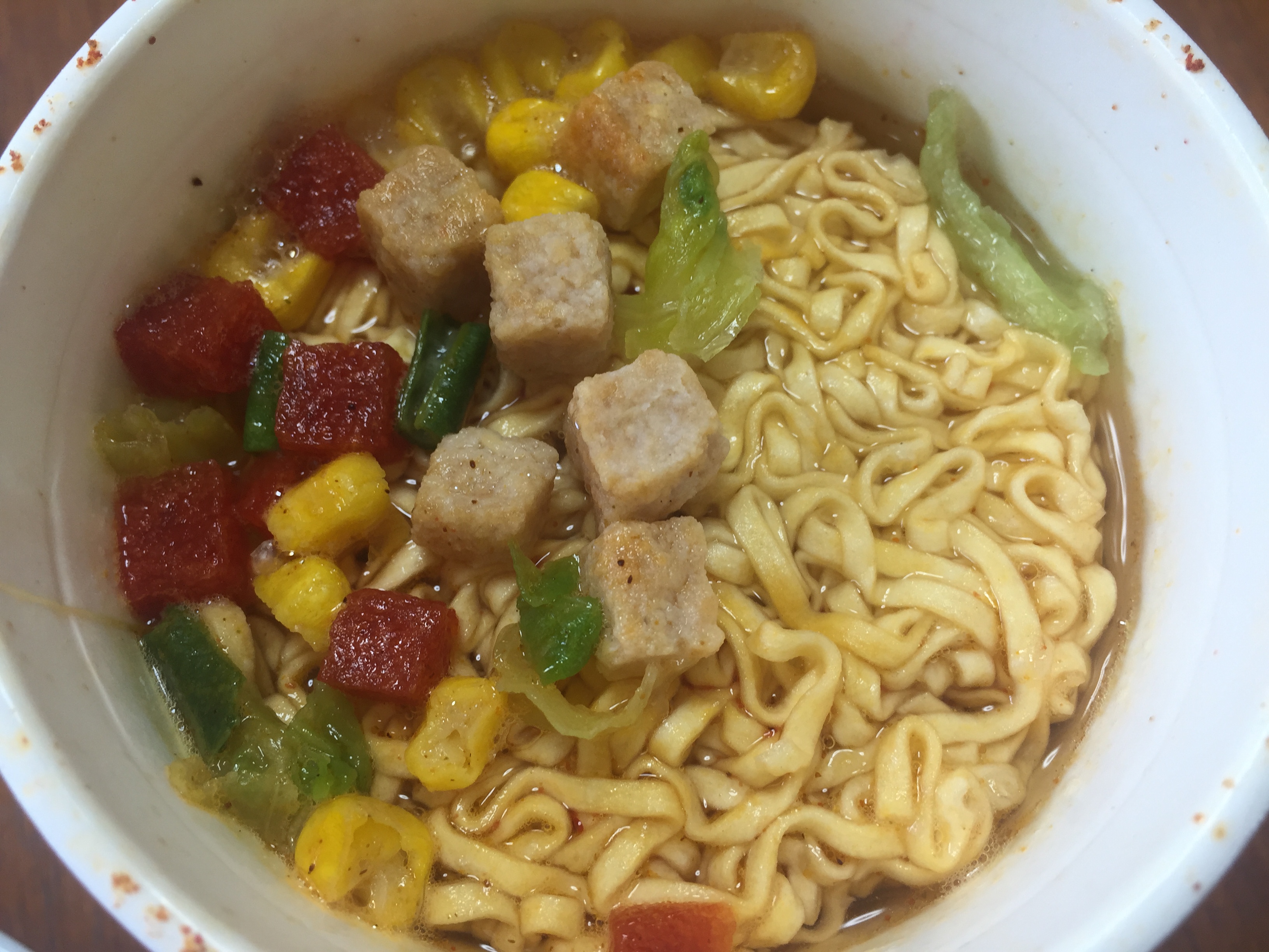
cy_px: 476
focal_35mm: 29
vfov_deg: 48.2
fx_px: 1063
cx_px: 634
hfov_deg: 61.7
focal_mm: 4.15
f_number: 2.2
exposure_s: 1/50
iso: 40
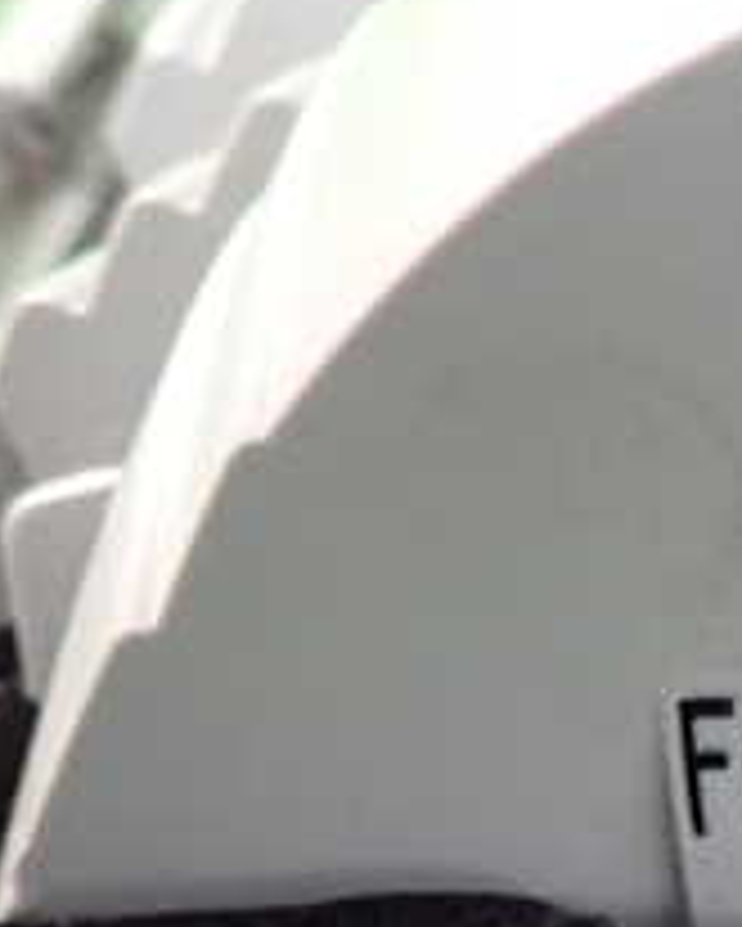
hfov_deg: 18.0
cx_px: 1255
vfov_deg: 26.4
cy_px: 693
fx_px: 1948
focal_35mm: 71
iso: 800
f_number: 2
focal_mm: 4.5
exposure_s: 1/20
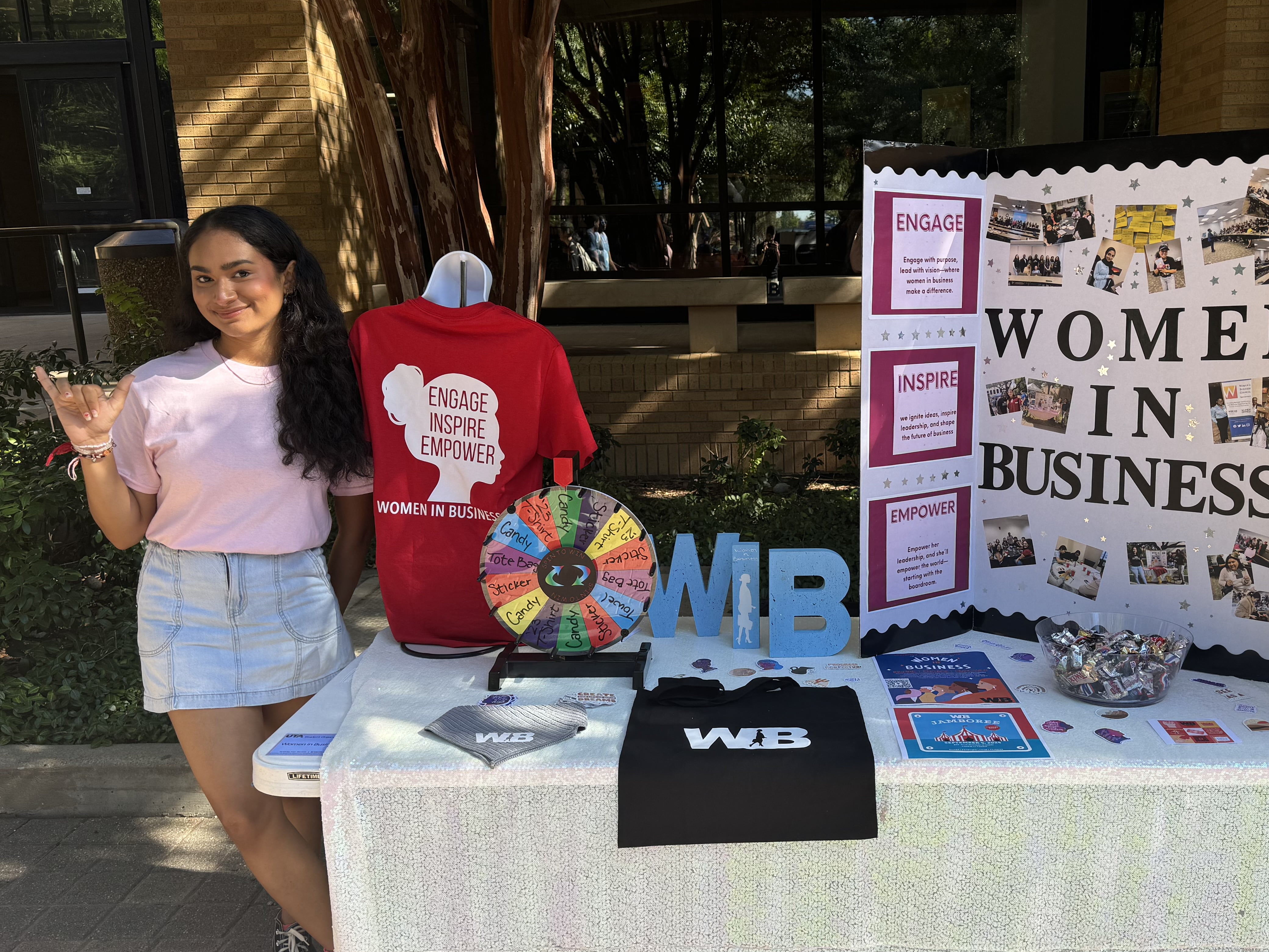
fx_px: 1210
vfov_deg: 42.9
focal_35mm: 33
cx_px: 794
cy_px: 511
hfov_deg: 54.7
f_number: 1.78
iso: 80
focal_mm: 6.76
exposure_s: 1/747
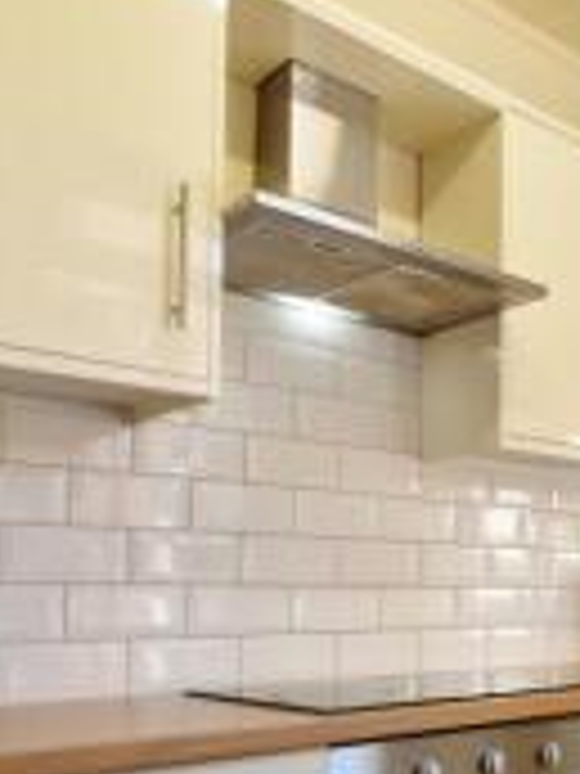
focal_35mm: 40
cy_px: 592
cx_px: 701
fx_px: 894
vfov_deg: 45.0
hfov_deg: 30.4
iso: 400
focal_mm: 10
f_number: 5
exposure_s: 1/125
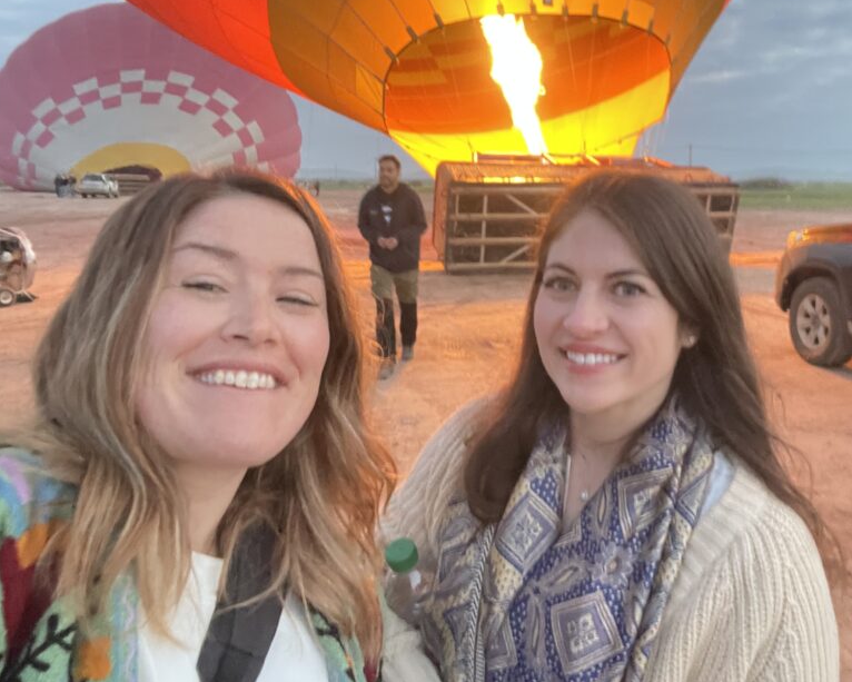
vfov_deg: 48.1
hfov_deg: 57.8
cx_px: 551
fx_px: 757
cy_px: 257
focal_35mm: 30
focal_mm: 2.71
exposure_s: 1/24
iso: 800
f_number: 2.2
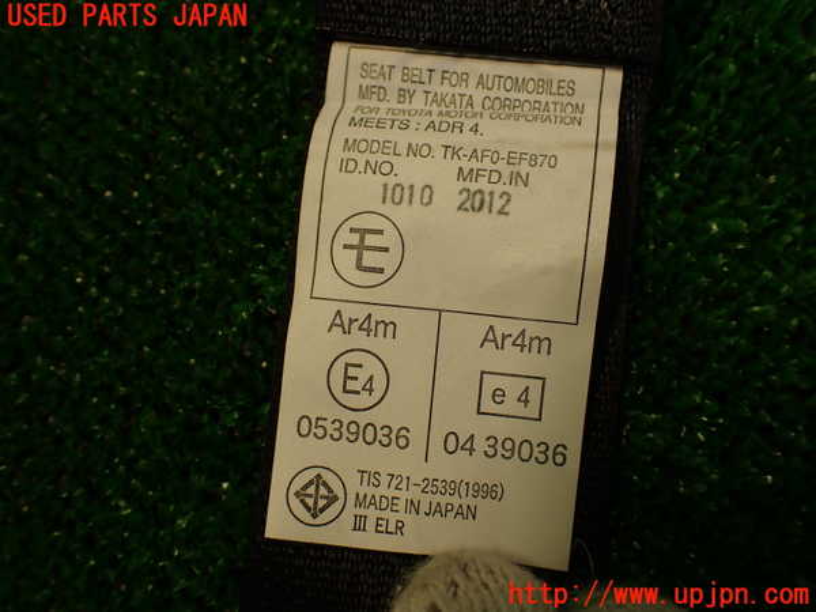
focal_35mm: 32
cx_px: 408
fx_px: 754
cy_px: 306
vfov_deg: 44.2
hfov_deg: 56.8
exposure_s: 1/60
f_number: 2.4
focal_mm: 5.79
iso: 160
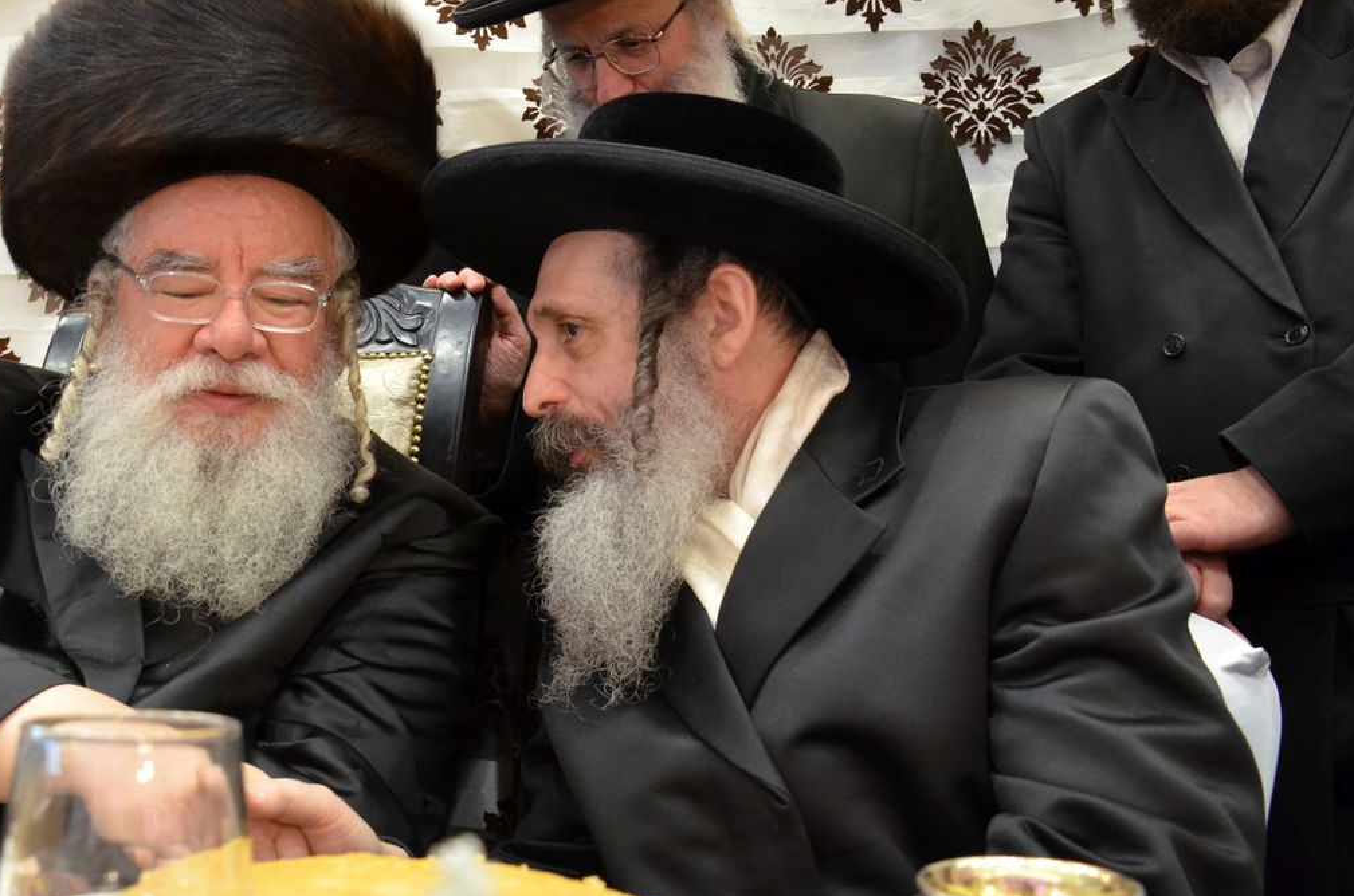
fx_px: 1640
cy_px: 363
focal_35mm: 44
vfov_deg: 30.5
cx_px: 429
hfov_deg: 44.1
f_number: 6.3
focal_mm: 21
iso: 1600
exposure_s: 1/80
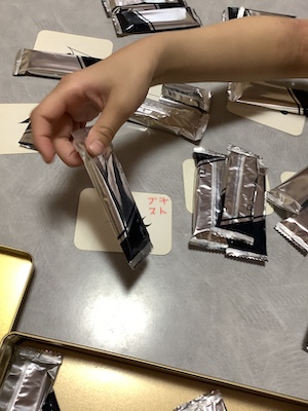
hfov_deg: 45.4
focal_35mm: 31
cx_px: 154
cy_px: 206
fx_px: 368
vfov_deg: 58.4
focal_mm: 3.3
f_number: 2.4
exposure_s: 1/50
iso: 160
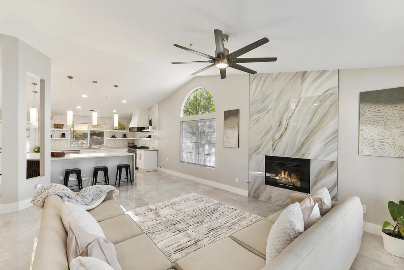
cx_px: 202
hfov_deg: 100.4
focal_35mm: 15
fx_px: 168
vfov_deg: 77.3
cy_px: 135
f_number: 10
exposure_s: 1/30
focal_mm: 10
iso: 400
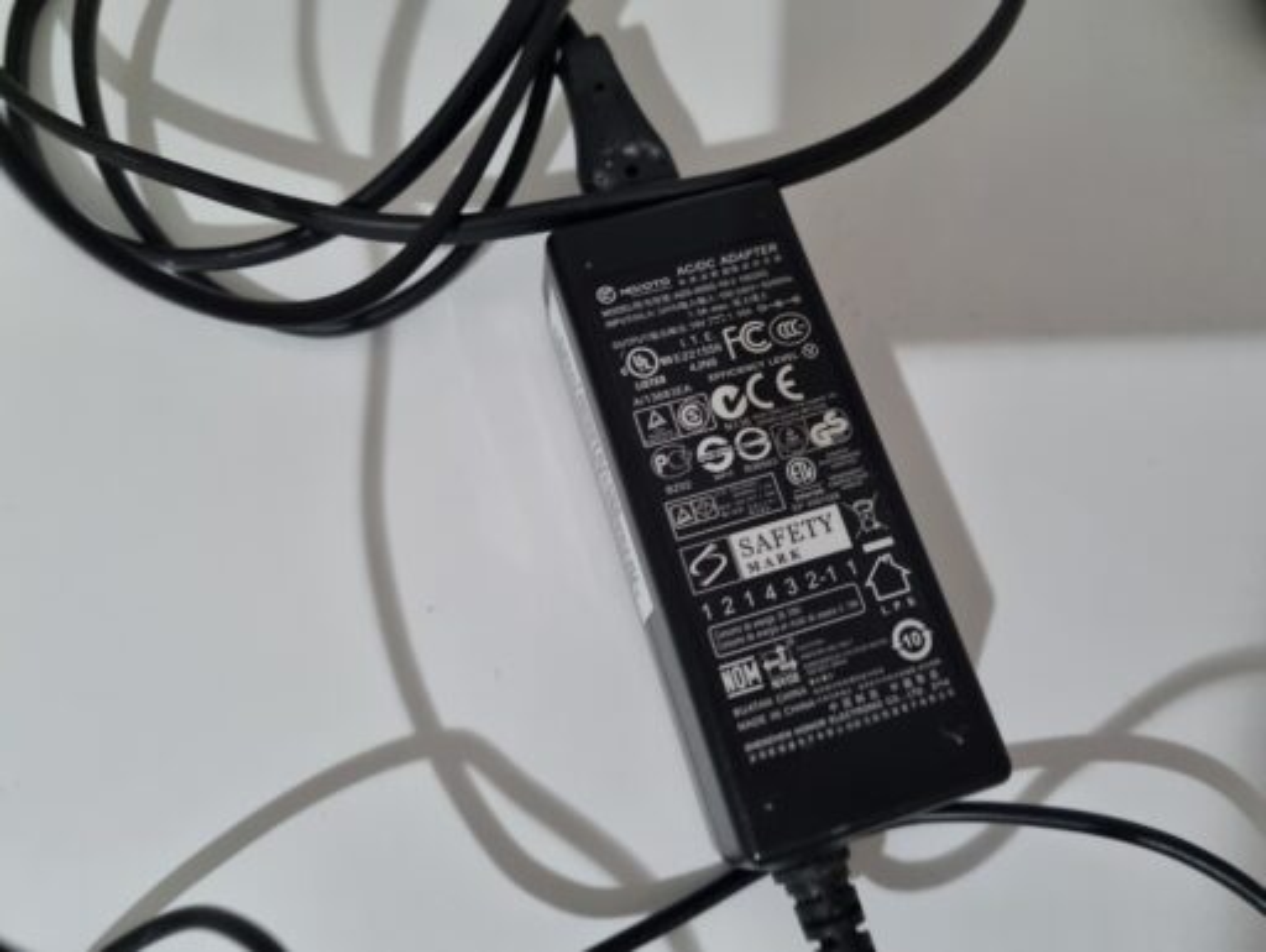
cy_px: 476
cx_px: 633
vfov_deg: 53.1
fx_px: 952
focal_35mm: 26
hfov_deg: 67.3
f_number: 1.8
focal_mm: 5.4
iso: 500
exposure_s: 1/25
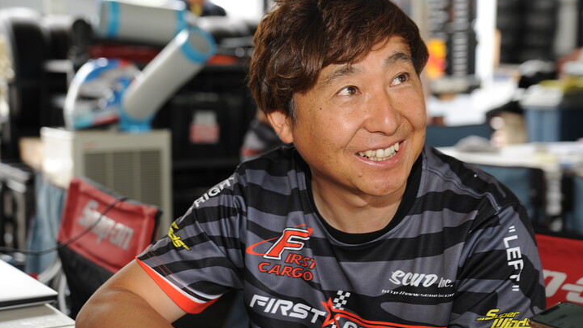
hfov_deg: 26.8
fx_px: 1221
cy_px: 163
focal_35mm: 79
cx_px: 291
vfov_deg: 15.3
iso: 200
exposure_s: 1/60
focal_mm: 75
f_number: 4.8
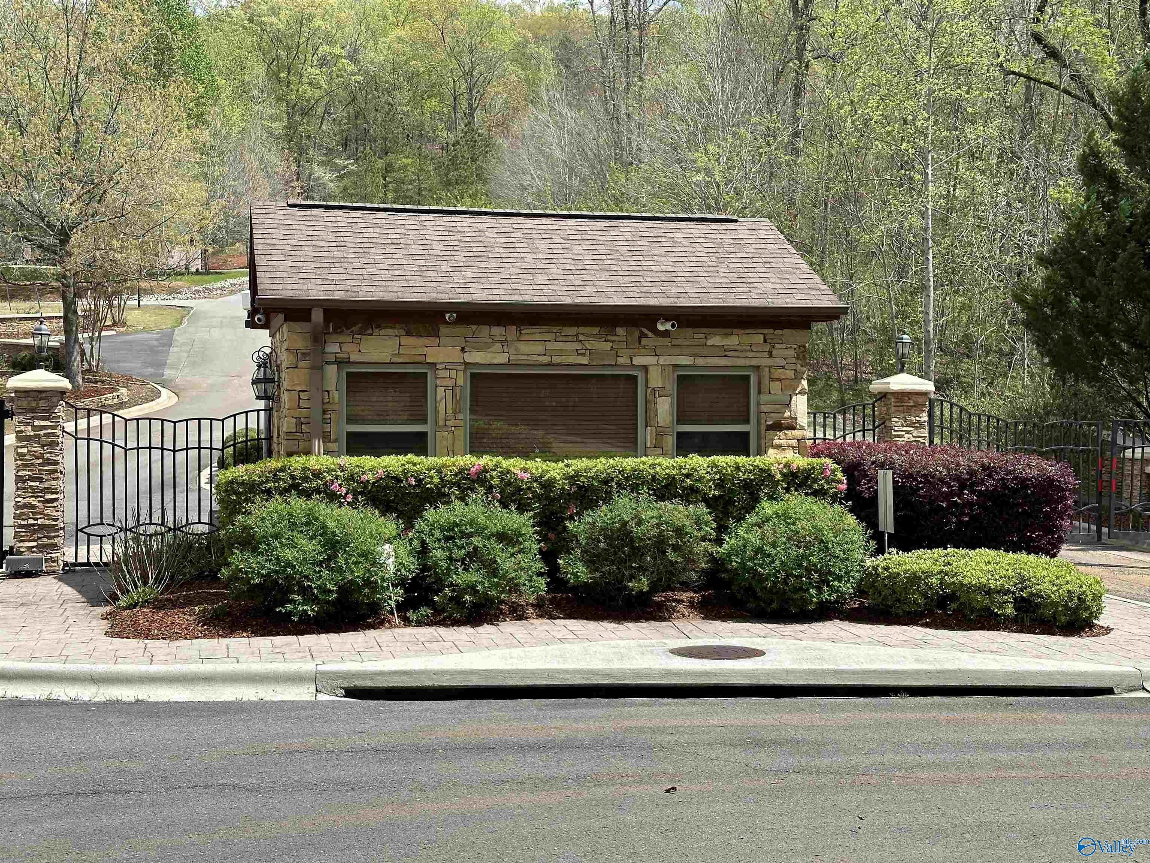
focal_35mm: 48
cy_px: 432
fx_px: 1595
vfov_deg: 30.3
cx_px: 575
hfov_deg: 39.7
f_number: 1.78
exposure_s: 1/2890
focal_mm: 6.86
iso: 64
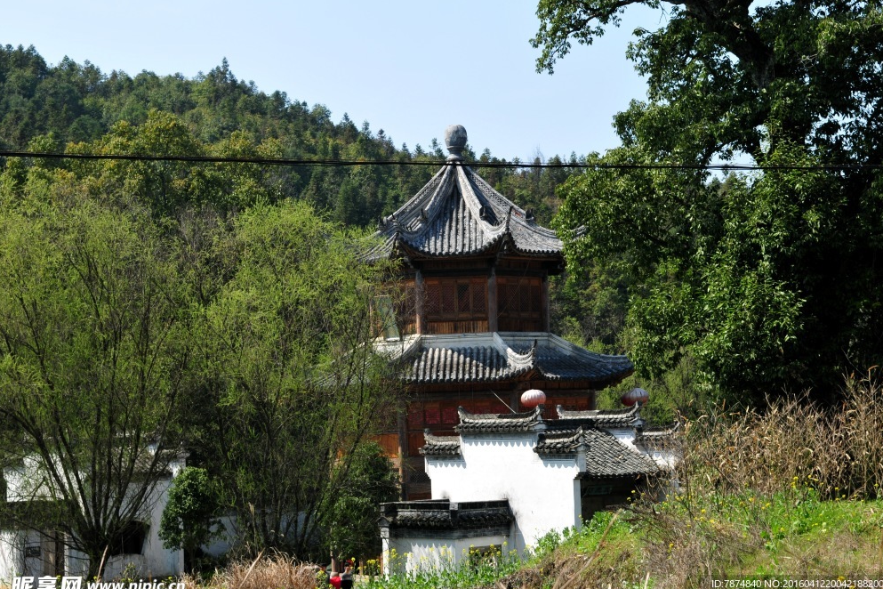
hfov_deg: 29.0
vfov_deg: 19.6
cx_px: 453
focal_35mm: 70
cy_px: 299
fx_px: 1705
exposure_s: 1/400
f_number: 6.3
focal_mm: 45
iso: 200
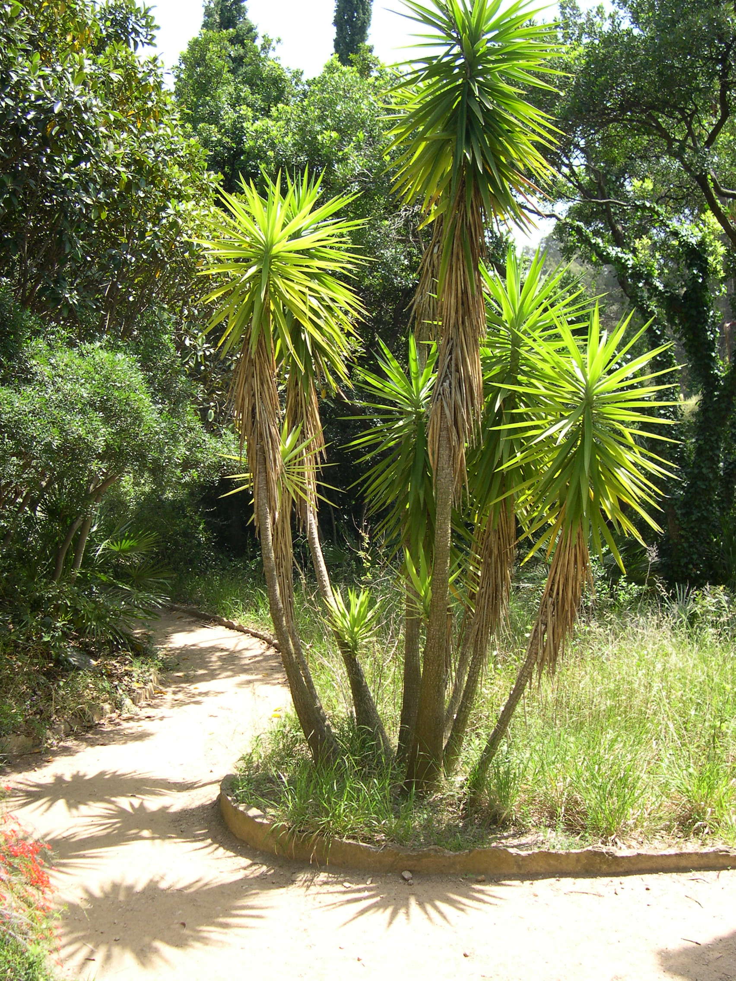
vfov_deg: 49.0
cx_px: 368
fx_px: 1077
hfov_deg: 37.7
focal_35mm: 38
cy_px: 490
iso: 100
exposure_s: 1/294
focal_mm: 8
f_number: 2.8
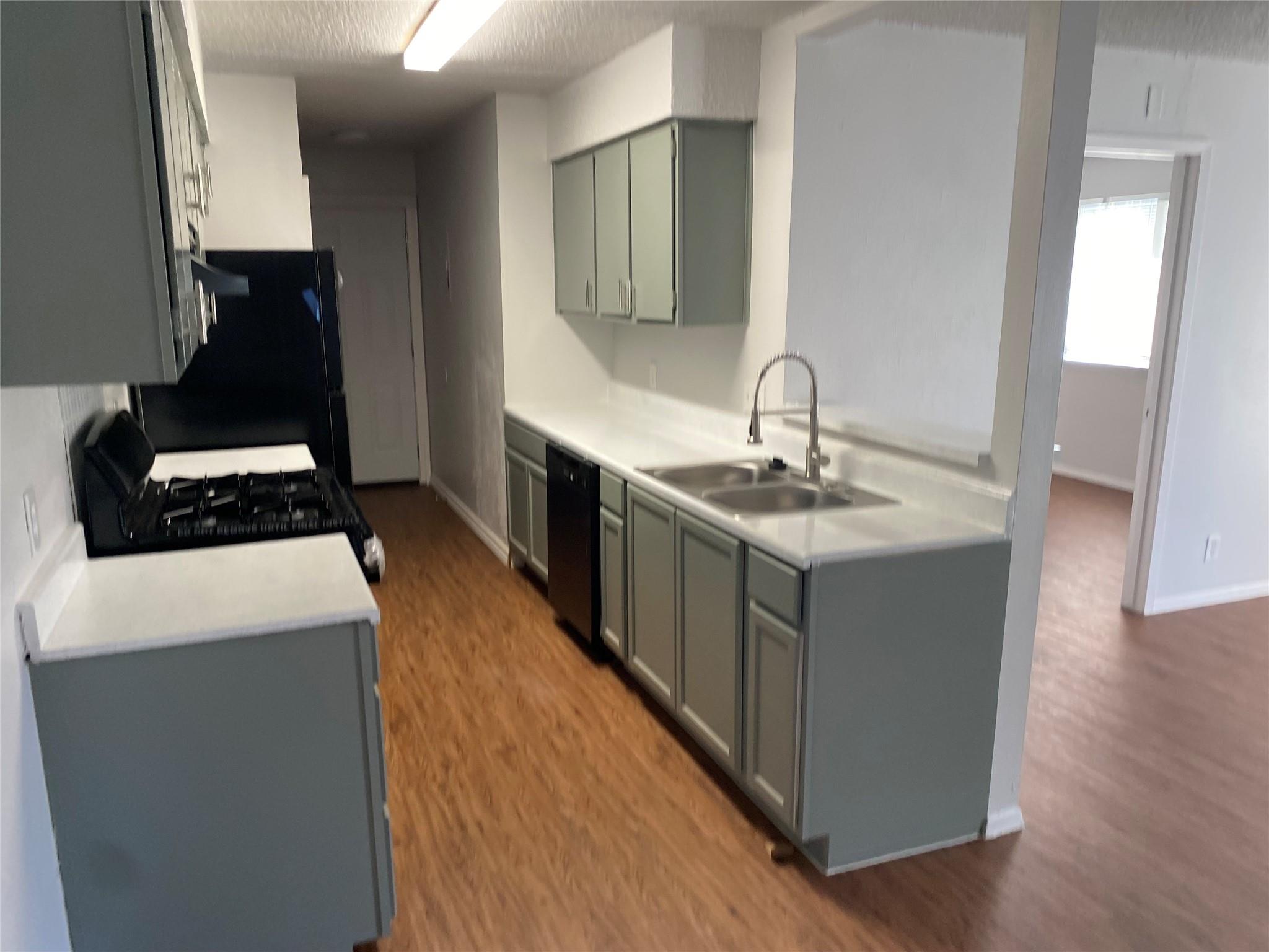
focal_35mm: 26
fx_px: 953
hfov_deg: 67.3
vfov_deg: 53.1
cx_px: 634
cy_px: 476
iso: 125
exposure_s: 1/60
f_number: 1.8
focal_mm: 4.25
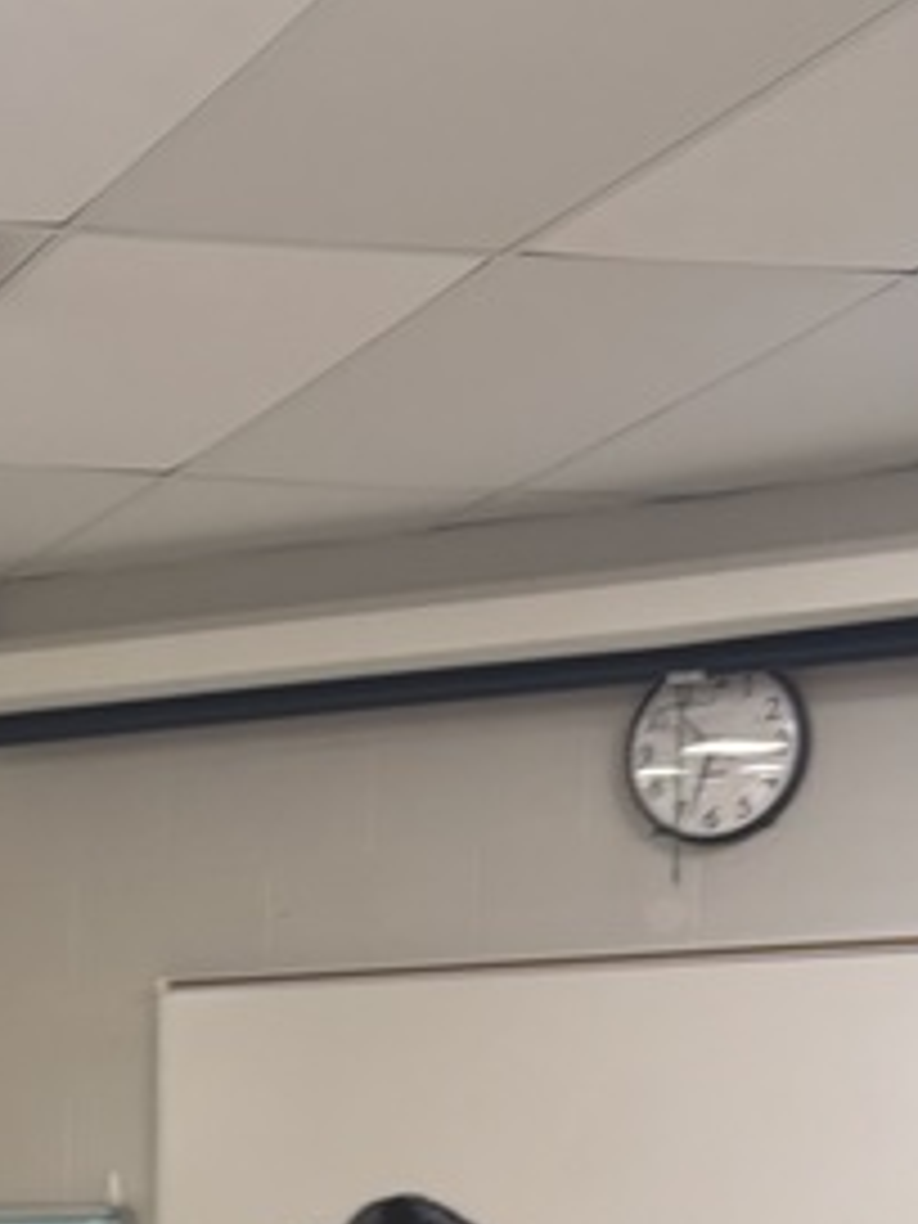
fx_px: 3465
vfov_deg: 17.6
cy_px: 1926
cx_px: -184
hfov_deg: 14.6
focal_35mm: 98
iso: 100
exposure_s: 1/60
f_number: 1.6
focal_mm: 5.96
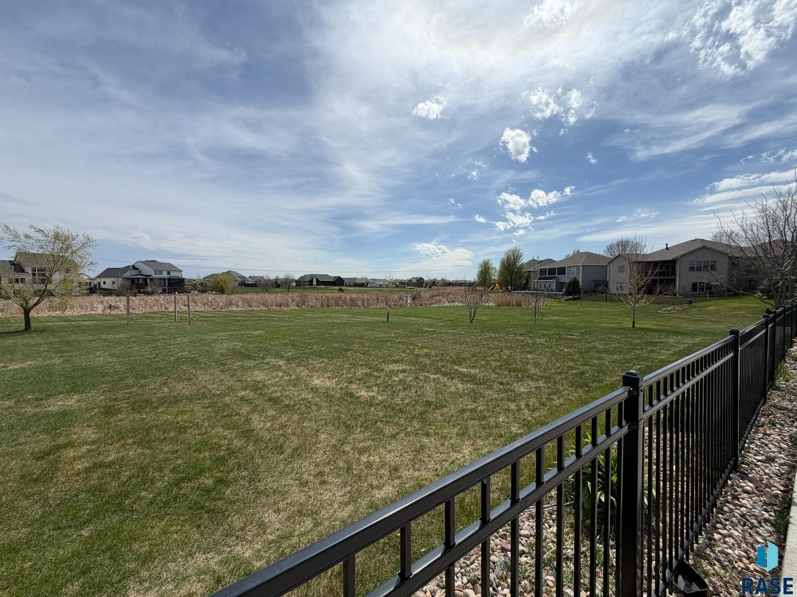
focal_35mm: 14
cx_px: 398
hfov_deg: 102.1
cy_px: 298
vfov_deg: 85.7
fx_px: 322
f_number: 2.2
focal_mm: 2.22
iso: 20
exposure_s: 1/1656
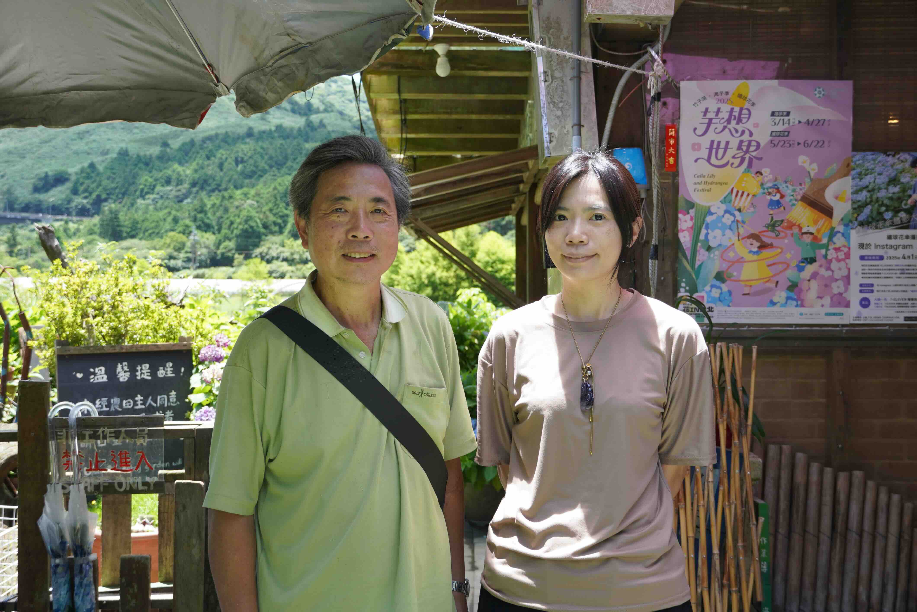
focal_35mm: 40
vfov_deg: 33.1
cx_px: 458
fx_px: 1032
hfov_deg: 47.9
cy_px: 306
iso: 125
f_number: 4.5
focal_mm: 27
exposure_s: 1/160
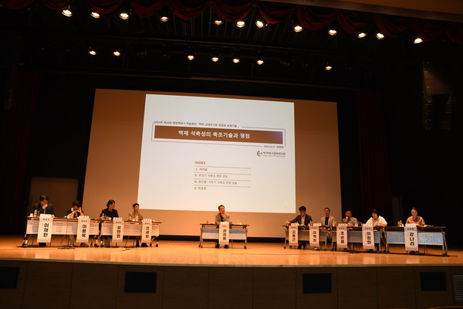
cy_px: 154
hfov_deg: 73.7
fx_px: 309
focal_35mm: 24
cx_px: 232
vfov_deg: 53.1
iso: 1000
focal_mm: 16
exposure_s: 1/40
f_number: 5
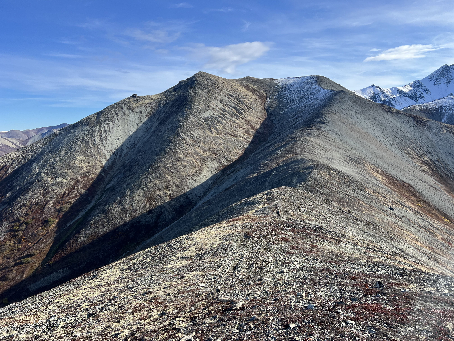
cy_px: 170
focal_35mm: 26
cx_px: 227
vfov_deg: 53.1
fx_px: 341
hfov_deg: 67.3
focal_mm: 5.7
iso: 50
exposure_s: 1/2457
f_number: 1.5
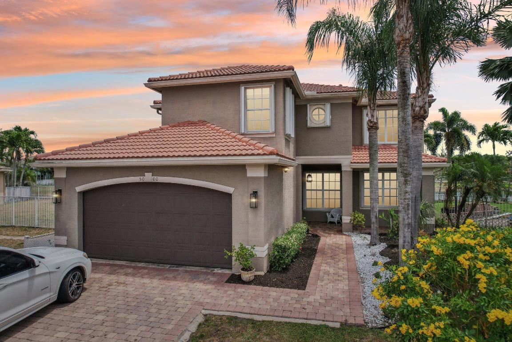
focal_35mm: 22
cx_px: 256
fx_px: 313
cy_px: 171
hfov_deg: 78.6
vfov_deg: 57.2
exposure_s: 1/2000
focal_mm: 8.4
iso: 140
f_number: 2.8
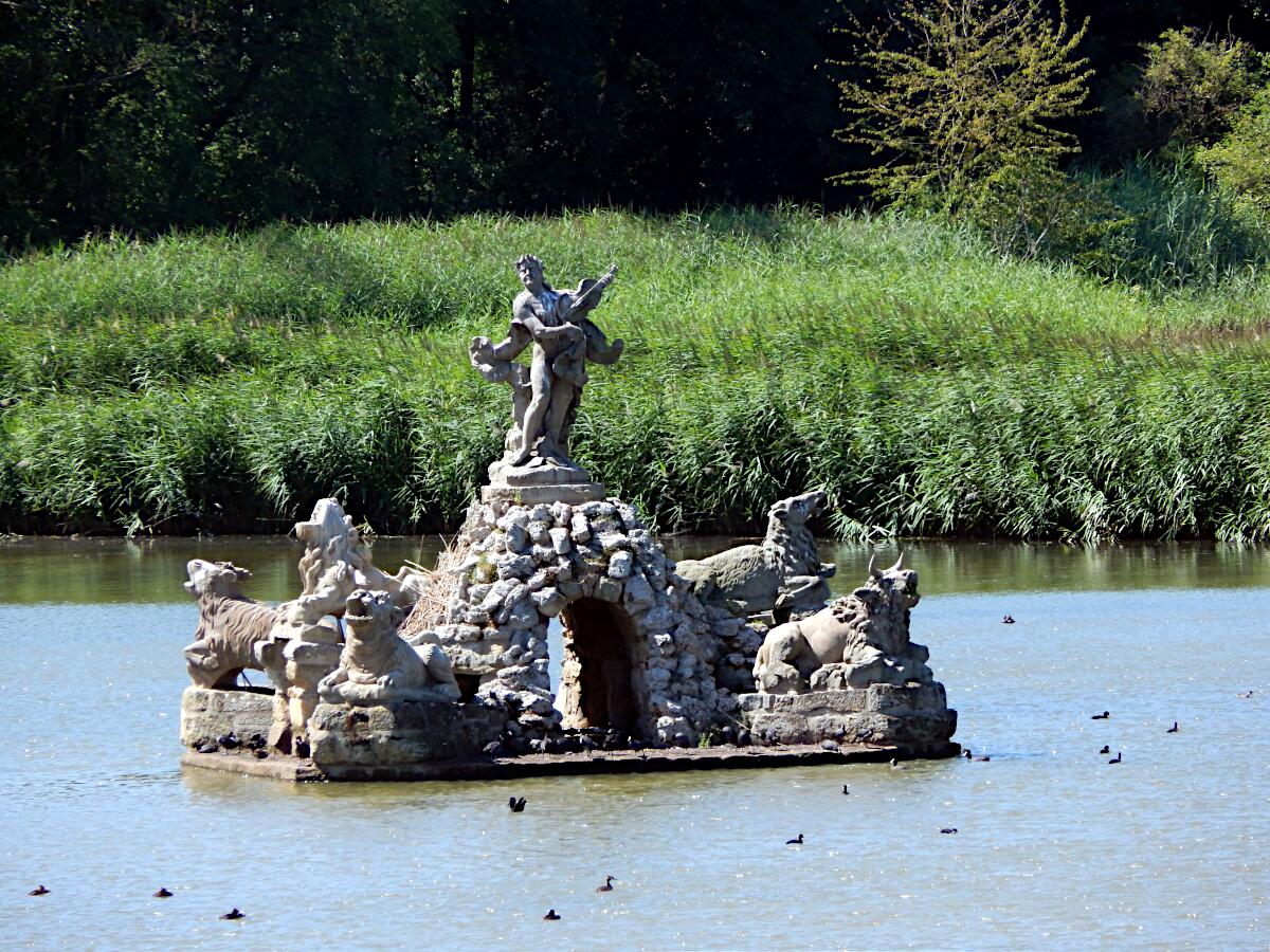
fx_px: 18271
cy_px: 476
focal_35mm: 498
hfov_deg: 4.0
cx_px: 635
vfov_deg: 3.0
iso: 125
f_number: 5.8
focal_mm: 88.6
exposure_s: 1/250
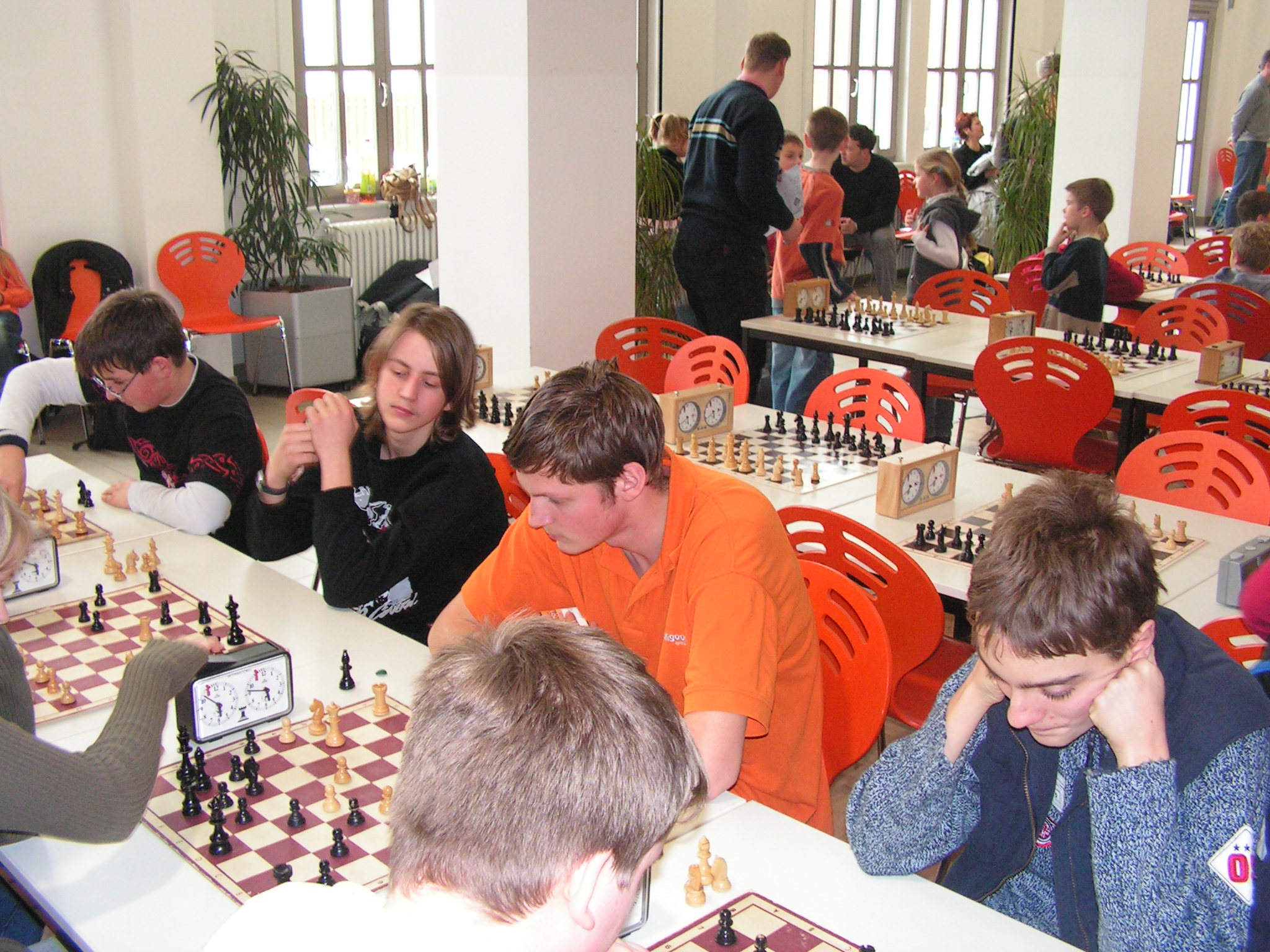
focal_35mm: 38
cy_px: 476
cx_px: 635
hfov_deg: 49.0
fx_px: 1394
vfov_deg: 37.7
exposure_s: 1/40
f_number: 3.2
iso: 200
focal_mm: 6.4
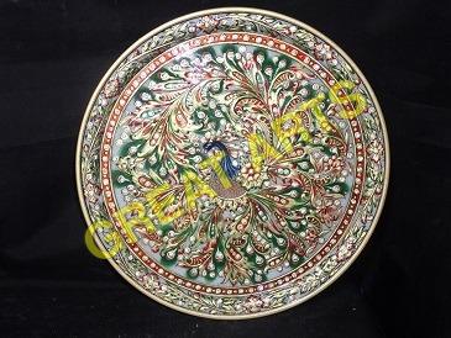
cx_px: 226
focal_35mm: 50
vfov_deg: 29.1
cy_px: 169
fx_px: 652
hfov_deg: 38.2
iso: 200
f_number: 4.5
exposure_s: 1/45
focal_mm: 9
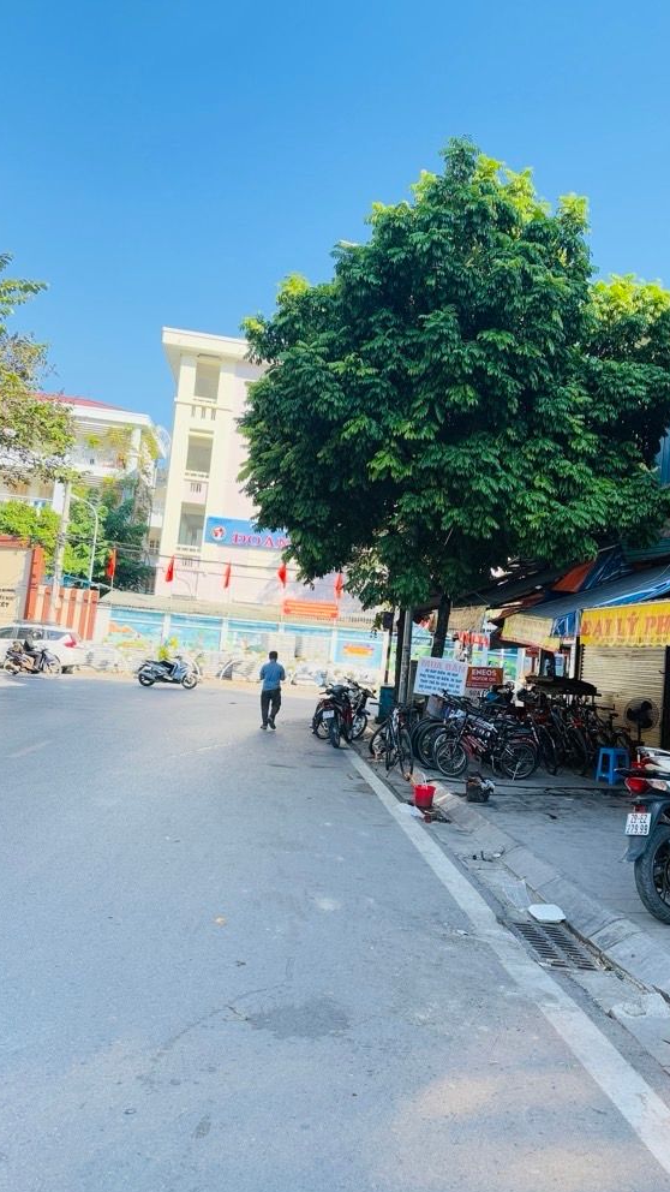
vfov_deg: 69.9
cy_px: 594
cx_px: 430
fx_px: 853
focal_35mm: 27
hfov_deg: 42.5
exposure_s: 1/1018
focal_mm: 6.76
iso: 100
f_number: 1.78
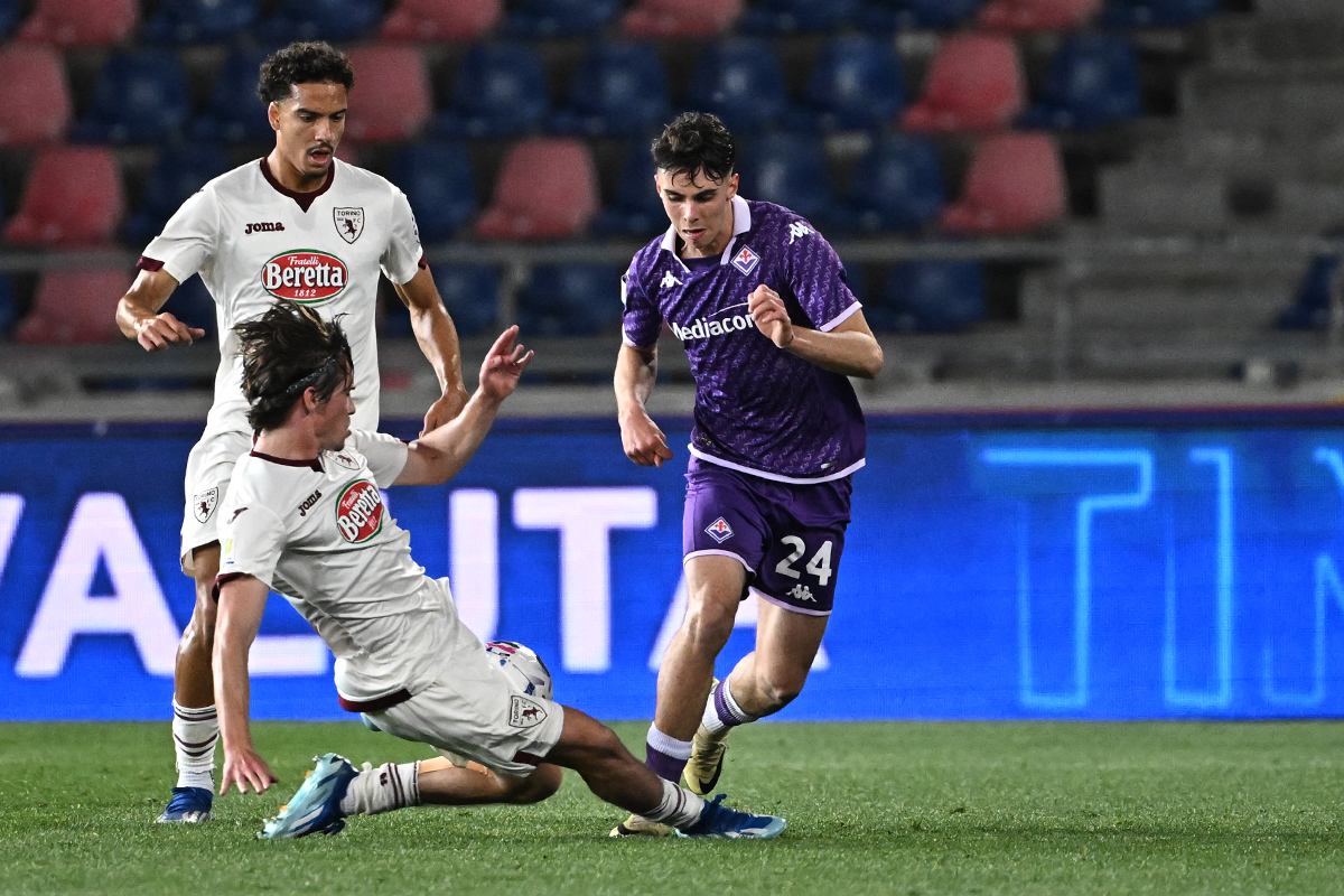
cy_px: 448
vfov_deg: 2.3
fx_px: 22398
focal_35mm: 600
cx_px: 672
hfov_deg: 3.4
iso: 5000
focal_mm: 400
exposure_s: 1/1600
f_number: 4
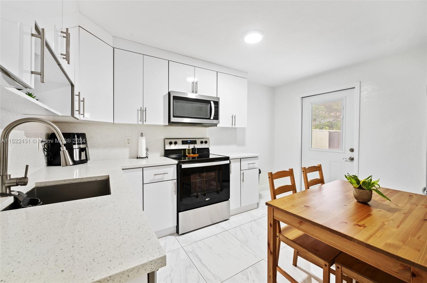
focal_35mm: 14
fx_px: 166
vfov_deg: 81.1
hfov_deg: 104.3
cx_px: 214
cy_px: 142
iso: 200
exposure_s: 1/2
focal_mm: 14
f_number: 8
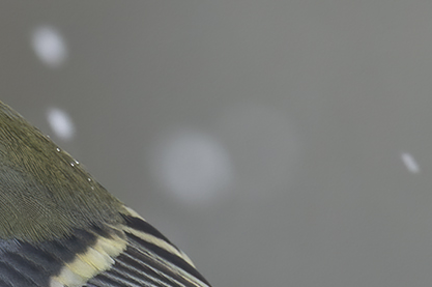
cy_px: 429
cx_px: -281
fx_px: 41435
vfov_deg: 0.4
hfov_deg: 0.6
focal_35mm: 3457
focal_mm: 600
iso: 800
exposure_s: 1/500
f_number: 7.1
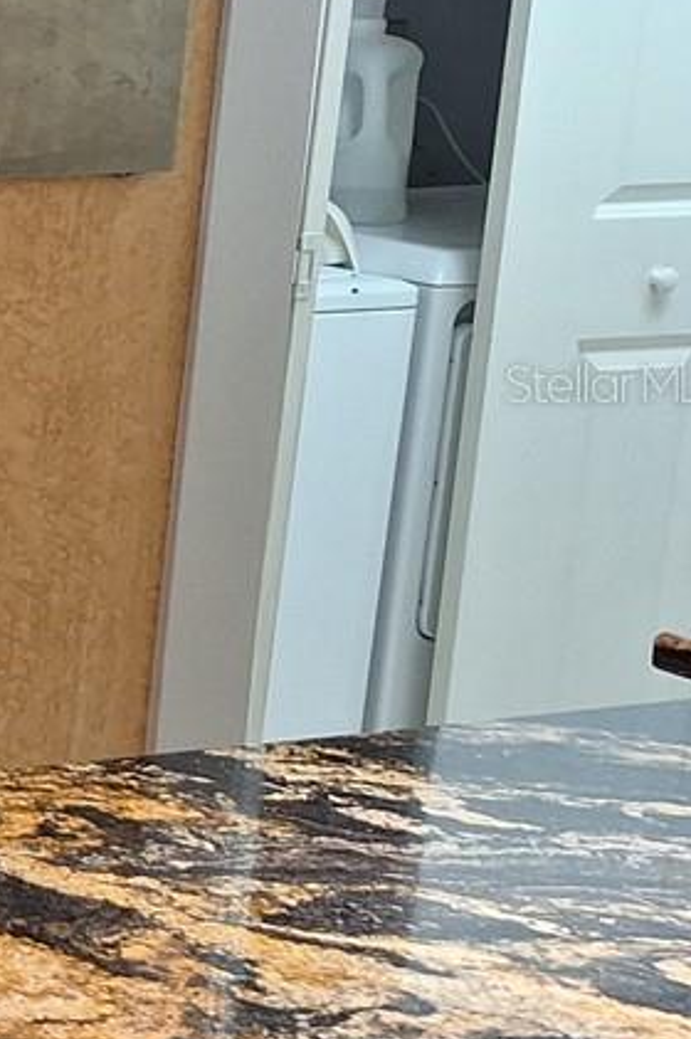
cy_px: 383
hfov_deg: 11.1
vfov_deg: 22.3
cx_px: -1236
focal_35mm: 91
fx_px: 2624
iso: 100
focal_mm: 5.54
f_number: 1.8
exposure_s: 1/40
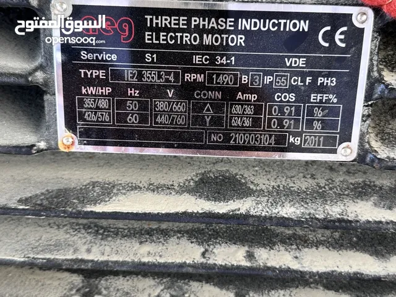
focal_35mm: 24
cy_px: 148
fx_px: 275
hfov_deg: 71.6
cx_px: 198
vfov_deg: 56.8
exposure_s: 1/121
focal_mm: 6.86
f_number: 1.78
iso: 64
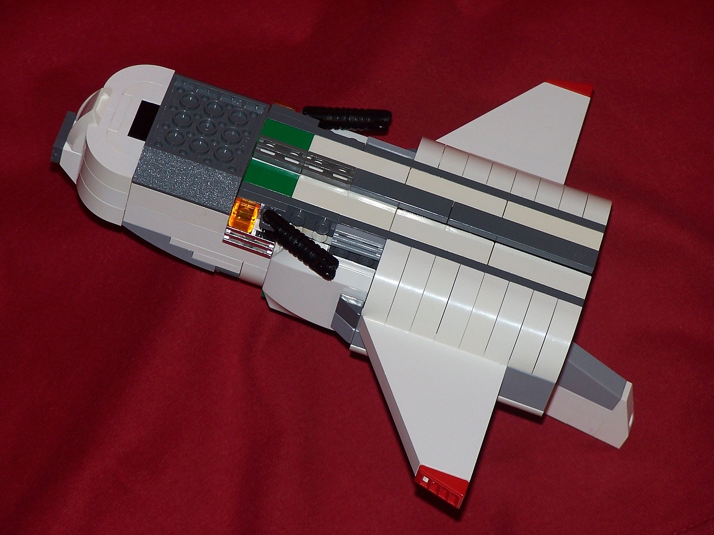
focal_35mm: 189
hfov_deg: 10.5
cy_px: 268
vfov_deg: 7.9
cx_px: 357
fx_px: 3898
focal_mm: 31.3
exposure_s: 1/125
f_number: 3.2
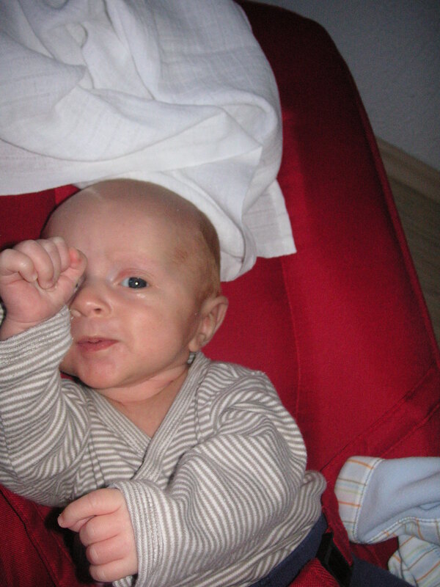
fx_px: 627
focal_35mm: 37
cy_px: 294
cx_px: 220
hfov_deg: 38.7
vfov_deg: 50.1
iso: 160
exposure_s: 1/180
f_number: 6.7
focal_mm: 6.1
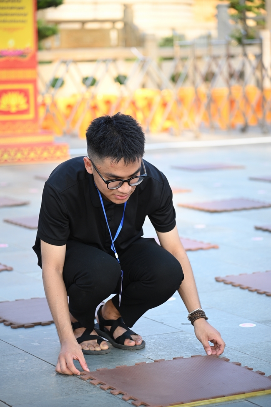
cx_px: 136
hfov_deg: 12.2
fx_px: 1266
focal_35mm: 112
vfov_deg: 18.3
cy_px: 204
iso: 500
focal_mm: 112
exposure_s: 1/400
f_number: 4
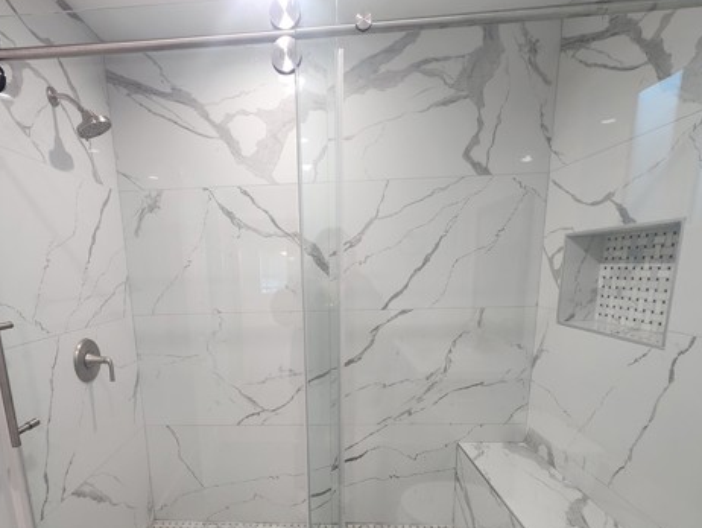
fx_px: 365
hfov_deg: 86.9
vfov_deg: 69.5
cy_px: 355
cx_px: 292
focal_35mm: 18
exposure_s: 1/60
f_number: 2.2
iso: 200
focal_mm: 2.2
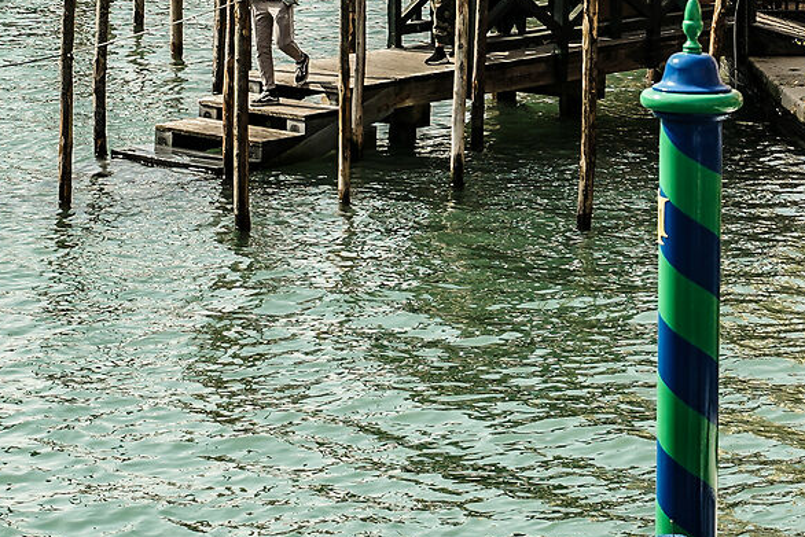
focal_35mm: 307
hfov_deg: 6.7
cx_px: 452
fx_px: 6866
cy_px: -347
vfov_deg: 4.4
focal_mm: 75
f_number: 5.6
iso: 100
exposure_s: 1/320
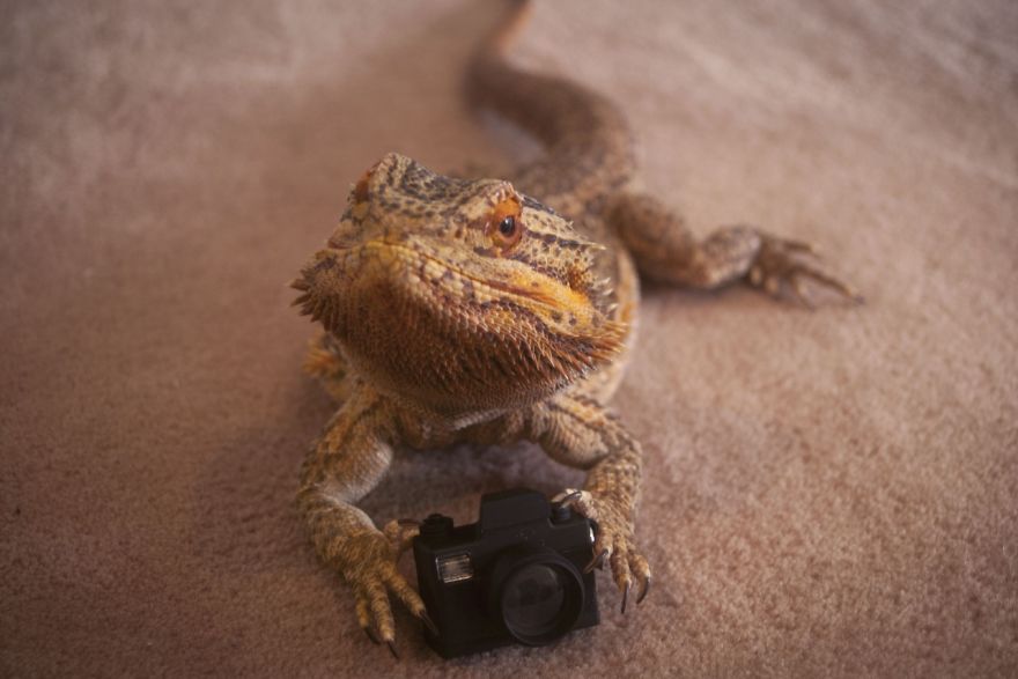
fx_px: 1654
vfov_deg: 23.2
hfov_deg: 34.2
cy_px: 340
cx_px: 509
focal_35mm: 58
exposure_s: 1/6
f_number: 4.5
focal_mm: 39
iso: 400
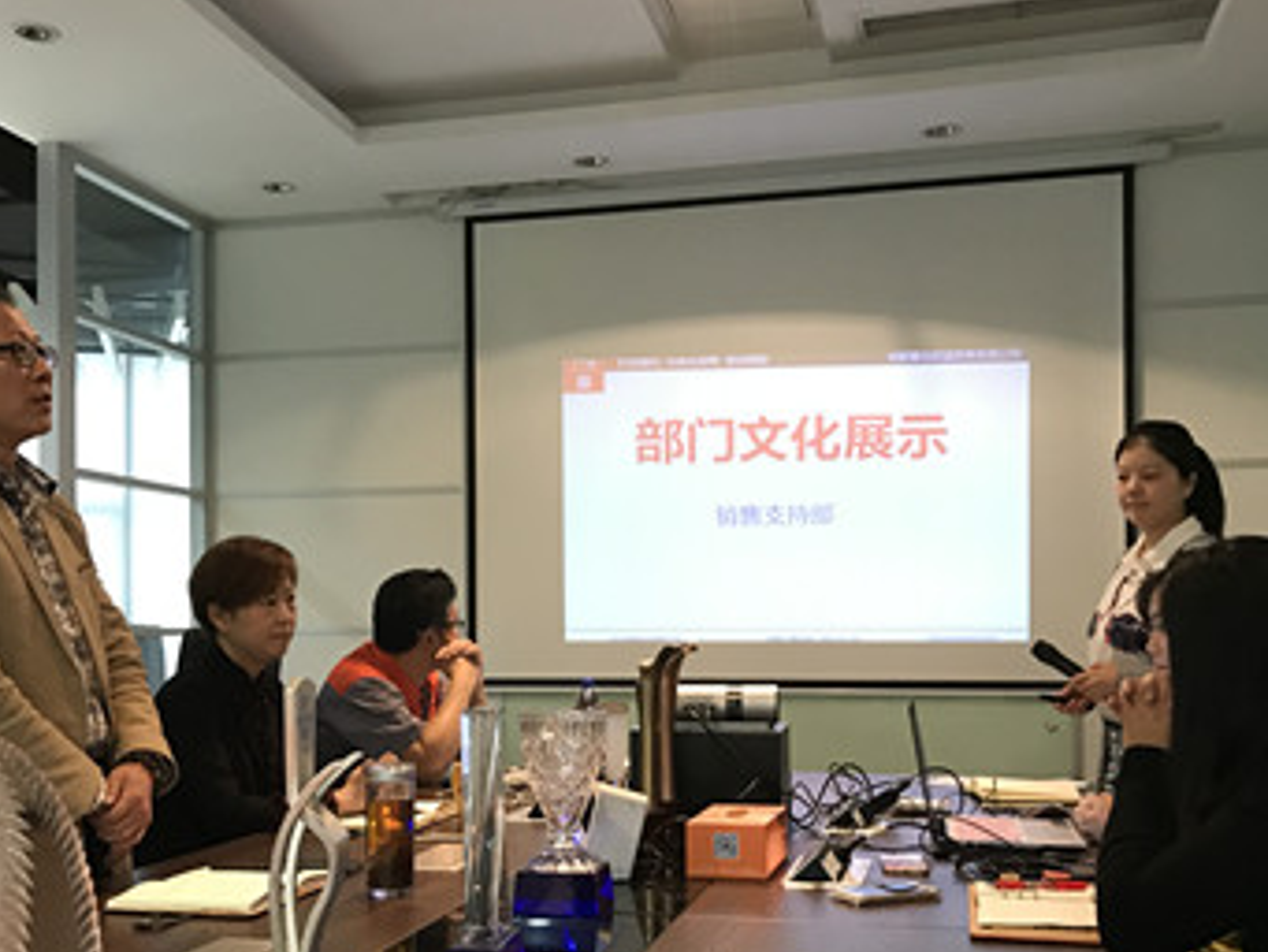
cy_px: 630
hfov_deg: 45.6
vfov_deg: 34.8
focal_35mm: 41
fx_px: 1502
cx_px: 535
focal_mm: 3.99
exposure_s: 1/17
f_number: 1.8
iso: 100
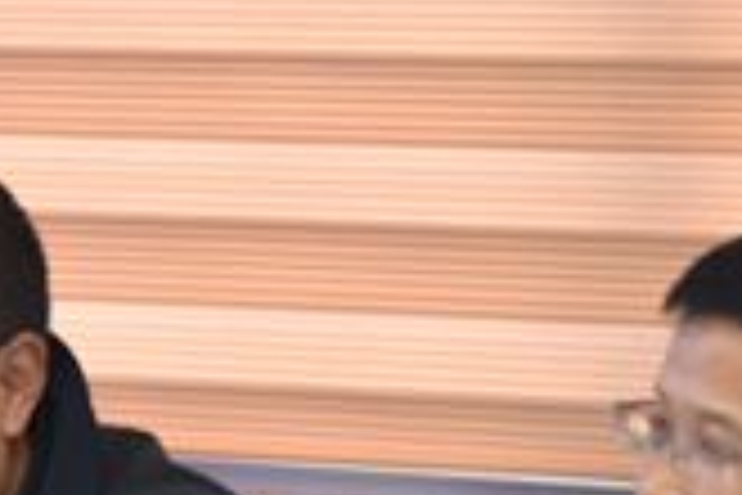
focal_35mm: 401
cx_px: 319
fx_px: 8264
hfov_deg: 5.1
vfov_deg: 3.4
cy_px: 524
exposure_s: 1/60
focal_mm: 120
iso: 1400
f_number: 4
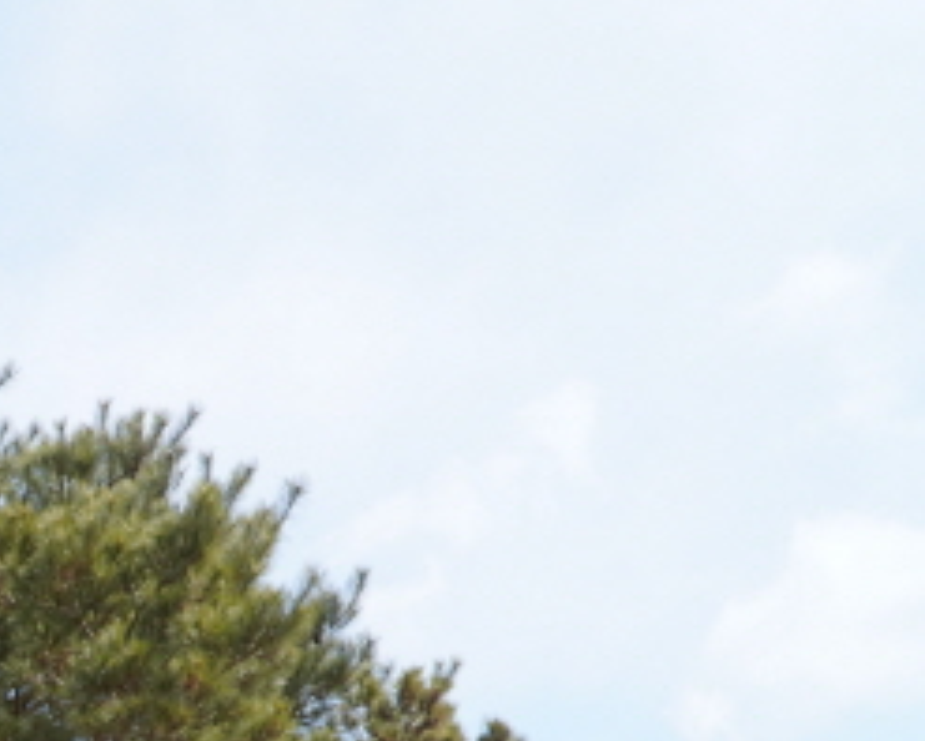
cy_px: 994
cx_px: -506
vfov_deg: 17.5
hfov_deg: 19.8
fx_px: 2247
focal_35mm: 82
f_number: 4.5
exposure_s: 1/500
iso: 100
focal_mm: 18
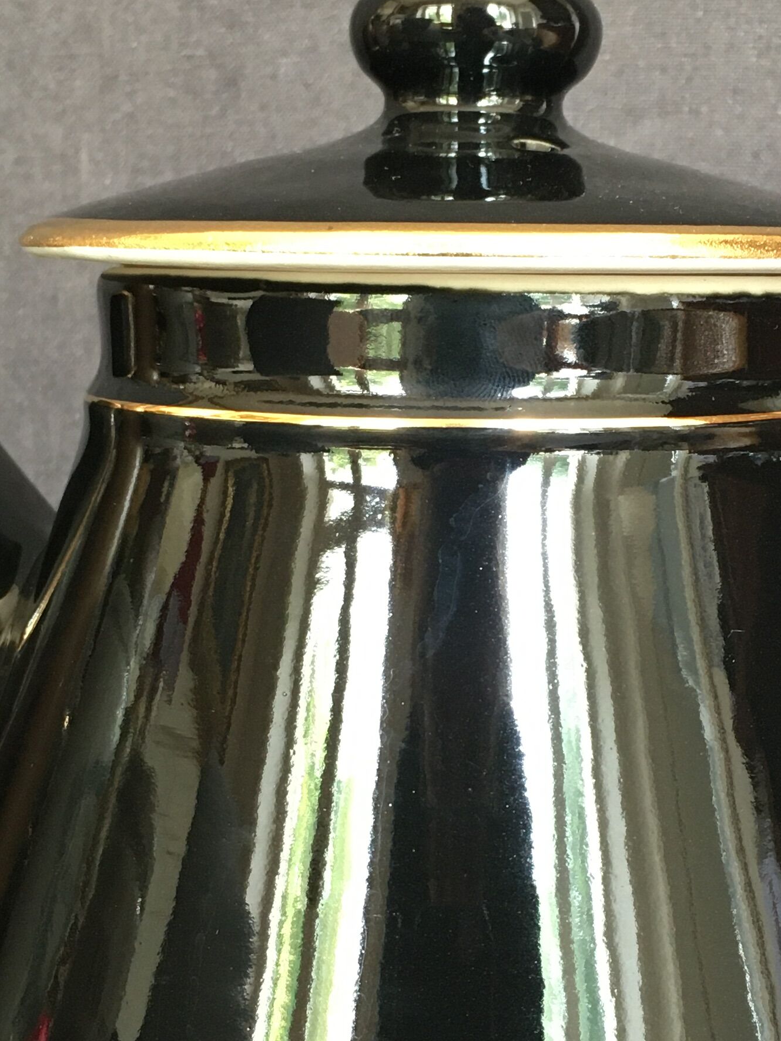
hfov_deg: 22.2
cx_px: 484
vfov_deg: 29.3
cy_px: 600
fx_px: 1985
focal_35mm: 66
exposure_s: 1/33
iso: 160
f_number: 2.2
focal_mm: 4.15
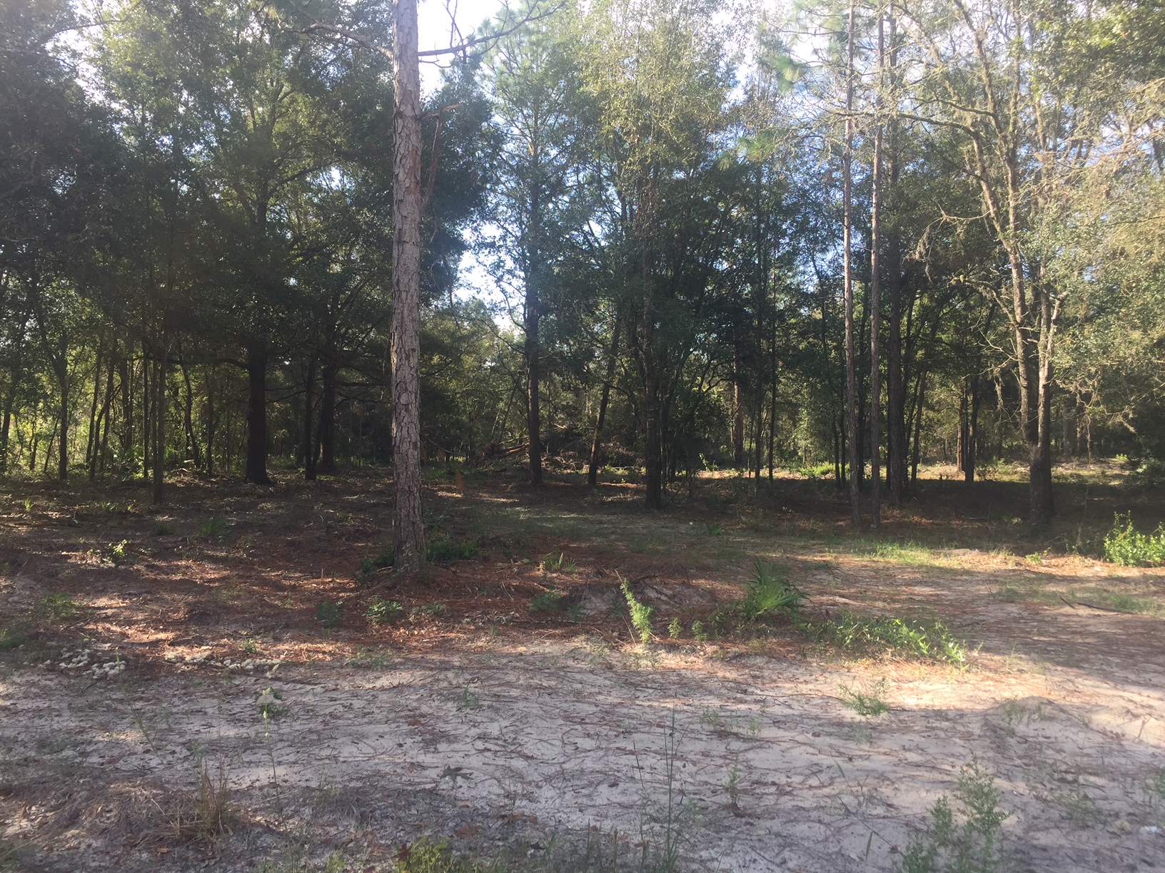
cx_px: 582
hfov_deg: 61.7
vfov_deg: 48.2
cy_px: 436
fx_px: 976
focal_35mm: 29
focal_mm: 4.15
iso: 32
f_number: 2.2
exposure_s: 1/324
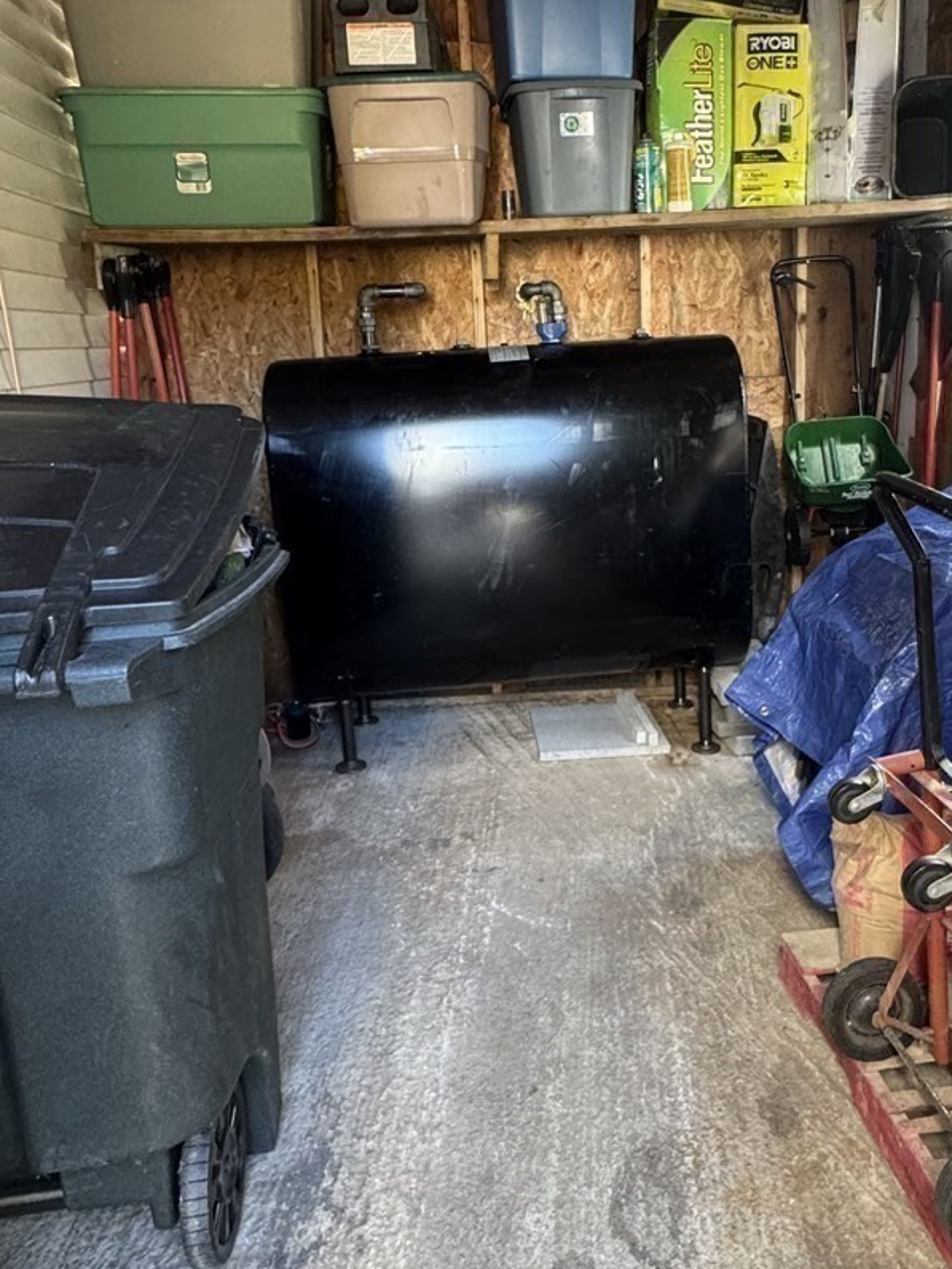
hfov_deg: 50.9
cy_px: 545
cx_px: 588
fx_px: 990
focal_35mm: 27
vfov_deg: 65.0
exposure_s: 1/60
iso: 500
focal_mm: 2.22
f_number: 2.2
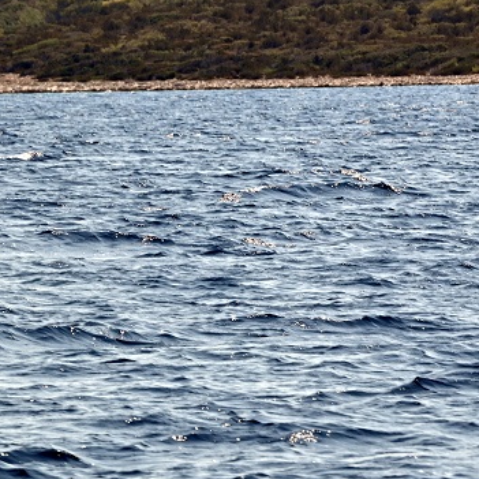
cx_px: 572
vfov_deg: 2.8
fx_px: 9847
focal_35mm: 629
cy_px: 294
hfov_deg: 2.8
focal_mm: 260
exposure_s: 1/320
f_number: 16
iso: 200
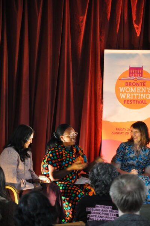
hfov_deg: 8.7
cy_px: 113
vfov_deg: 13.1
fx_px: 986
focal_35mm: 158
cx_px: 75
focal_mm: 105
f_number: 5.6
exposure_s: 1/15
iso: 1600
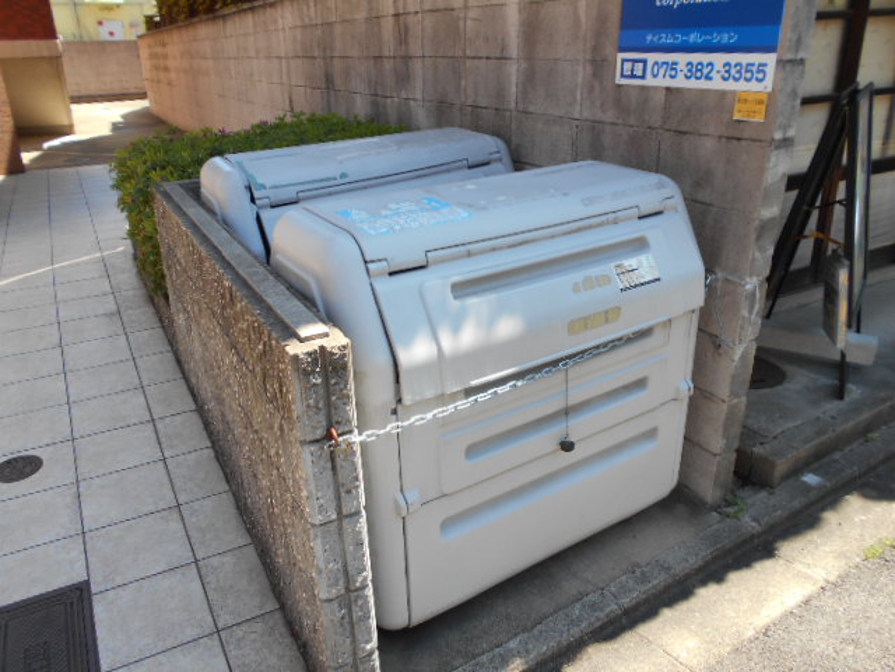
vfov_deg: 53.1
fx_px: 672
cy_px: 336
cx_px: 448
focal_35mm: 26
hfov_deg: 67.3
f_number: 3.2
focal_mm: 4.6
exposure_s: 1/250
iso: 80
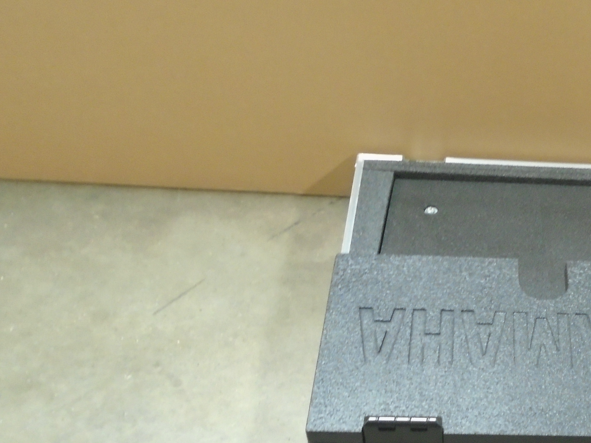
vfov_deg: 28.6
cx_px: 539
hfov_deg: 36.3
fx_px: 837
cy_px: 394
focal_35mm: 49
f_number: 3.2
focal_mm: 4.6
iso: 400
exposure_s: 1/8
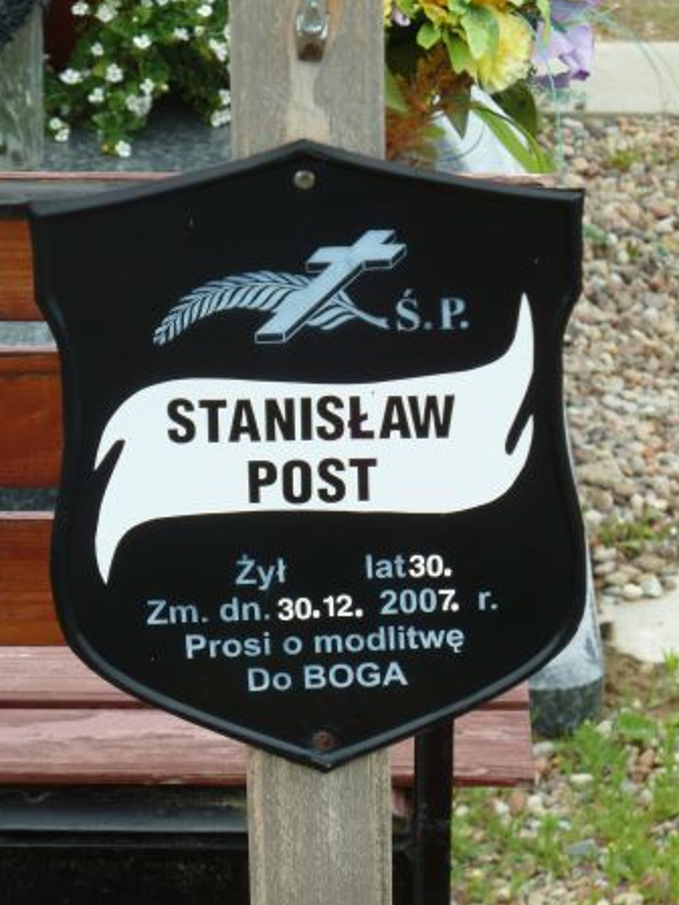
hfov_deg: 8.2
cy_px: 450
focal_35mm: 181
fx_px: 4734
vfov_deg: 10.9
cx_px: 335
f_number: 4.5
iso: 80
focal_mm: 27.8
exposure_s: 1/80
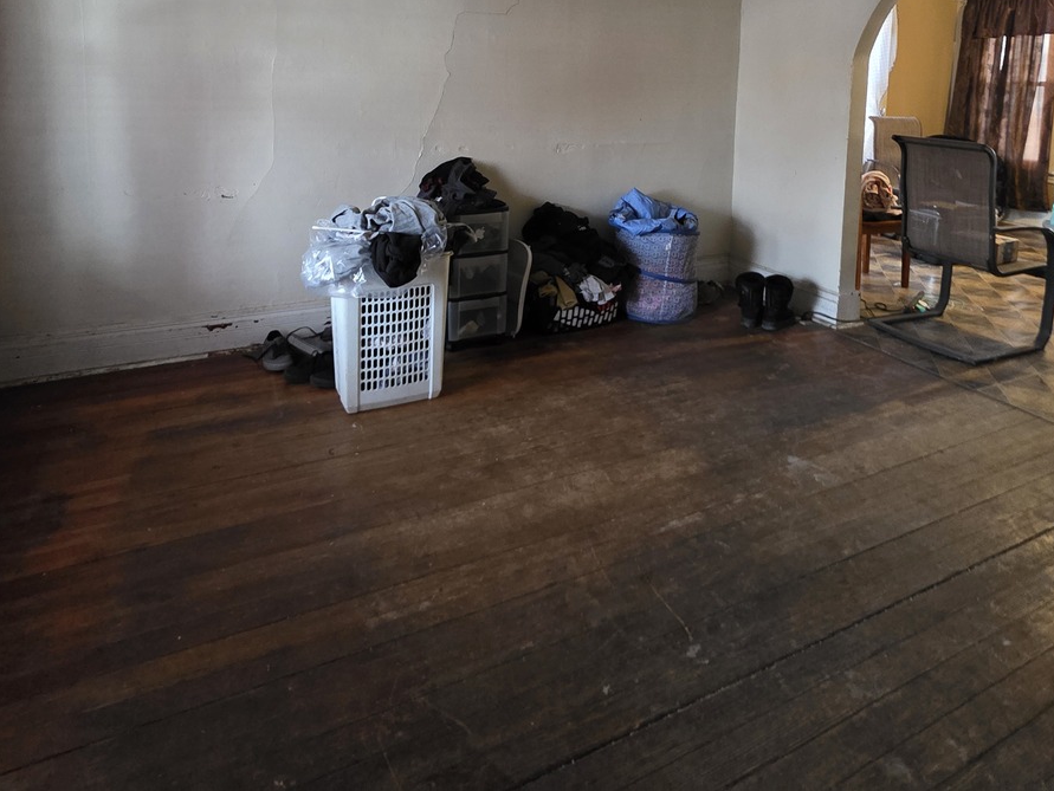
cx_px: 561
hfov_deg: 78.9
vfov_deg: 58.4
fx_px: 640
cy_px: 154
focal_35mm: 21
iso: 1000
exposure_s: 1/60
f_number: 1.9
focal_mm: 2.2
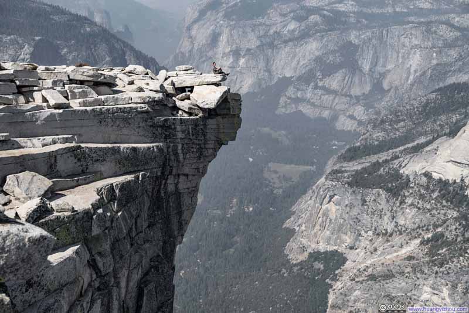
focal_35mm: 42
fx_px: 547
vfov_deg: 31.9
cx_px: 234
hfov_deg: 46.4
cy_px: 156
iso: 100
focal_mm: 42
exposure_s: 1/1600
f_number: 4.5
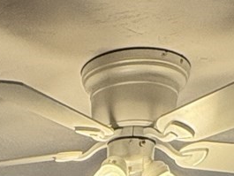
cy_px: 672
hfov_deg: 17.9
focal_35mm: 108
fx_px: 730
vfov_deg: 8.4
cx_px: 15
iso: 160
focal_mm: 2.22
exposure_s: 1/60
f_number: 2.2
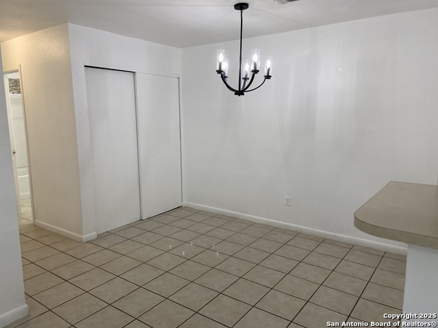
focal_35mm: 26
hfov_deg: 67.3
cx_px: 219
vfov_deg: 53.1
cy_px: 164
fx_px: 329
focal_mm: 4.25
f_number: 1.8
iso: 80
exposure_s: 1/120
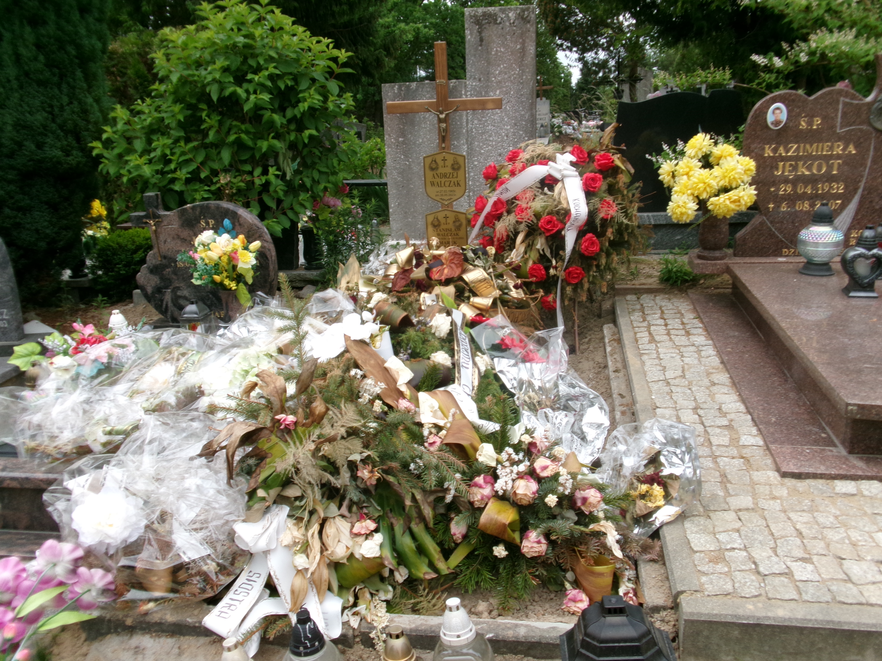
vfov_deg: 49.7
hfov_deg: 63.4
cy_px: 330
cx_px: 441
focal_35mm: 28
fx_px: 713
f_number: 10.8
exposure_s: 1/38
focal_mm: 5.1
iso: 100
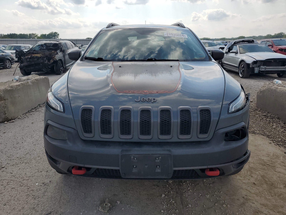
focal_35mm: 26
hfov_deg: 67.3
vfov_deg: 53.1
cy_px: 108
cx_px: 143
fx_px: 215
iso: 50
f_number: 1.5
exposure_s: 1/5000
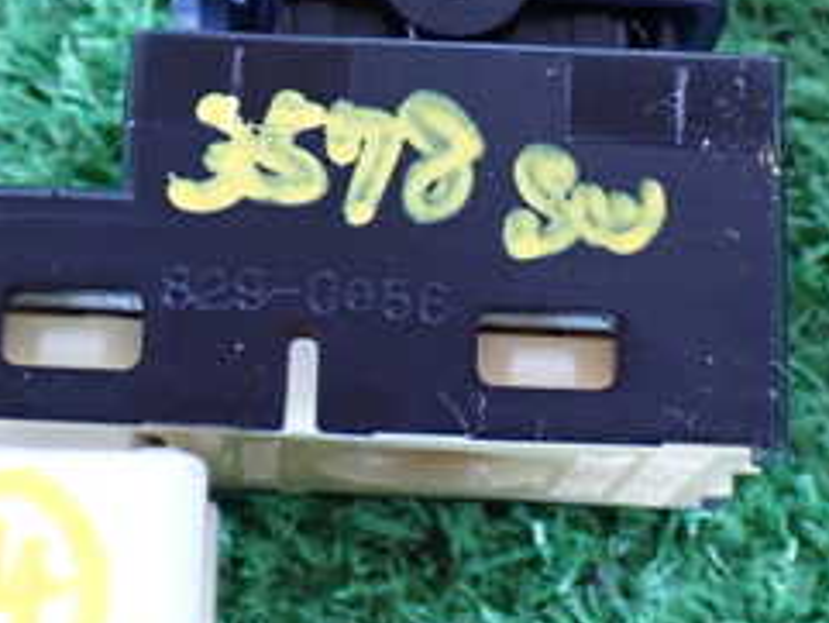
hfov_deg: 19.2
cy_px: 313
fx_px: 2444
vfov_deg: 14.5
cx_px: 341
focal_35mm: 102
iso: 800
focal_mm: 7.31
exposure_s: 1/30
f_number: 2.8
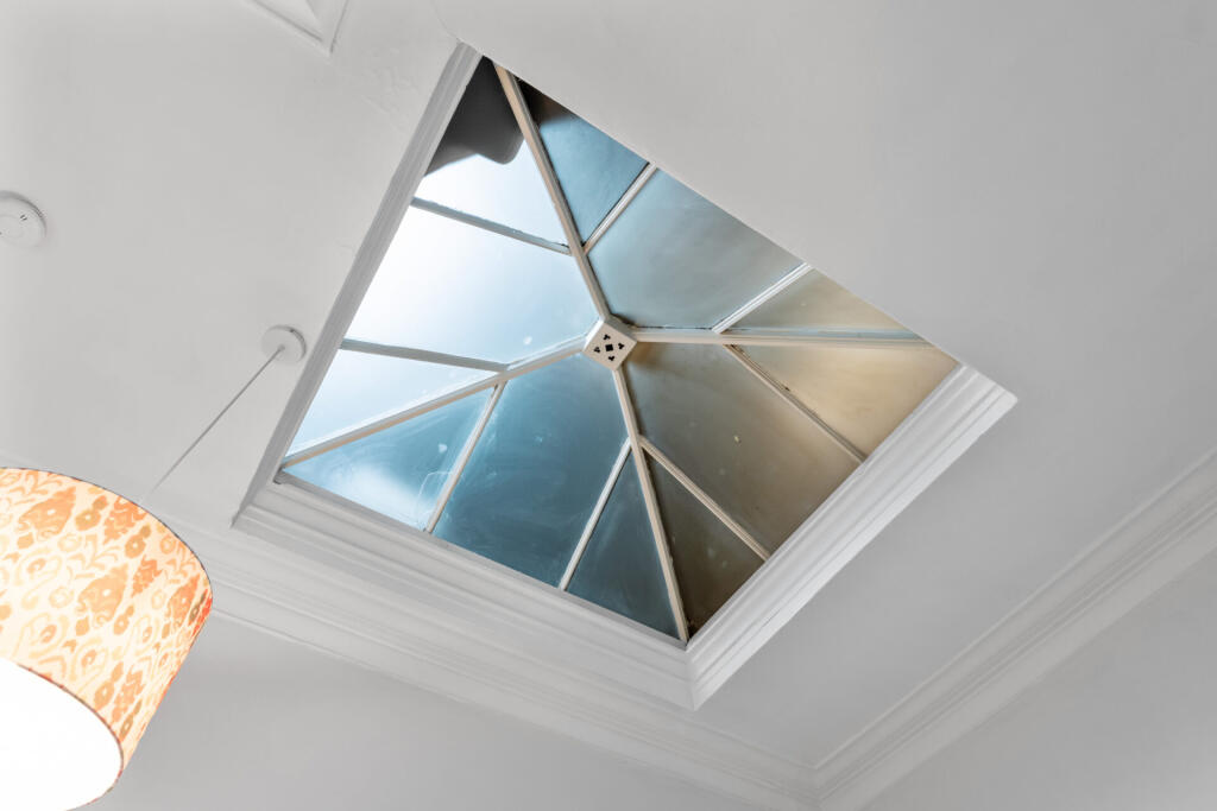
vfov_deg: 61.9
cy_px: 406
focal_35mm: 20
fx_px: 676
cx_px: 608
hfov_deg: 84.0
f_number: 5.6
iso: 640
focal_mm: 20
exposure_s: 1/15
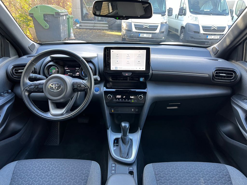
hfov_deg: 67.3
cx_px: 124
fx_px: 186
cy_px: 92
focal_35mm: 26
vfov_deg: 53.1
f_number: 1.5
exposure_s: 1/98
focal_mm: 5.7
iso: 125
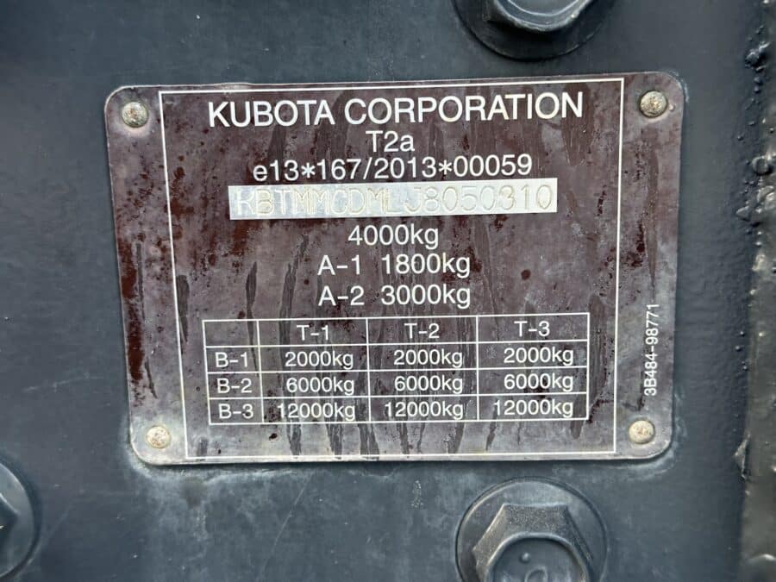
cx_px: 388
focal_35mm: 48
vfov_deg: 30.3
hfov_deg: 39.7
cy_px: 291
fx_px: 1076
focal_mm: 6.86
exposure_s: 1/42
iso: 250
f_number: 1.78
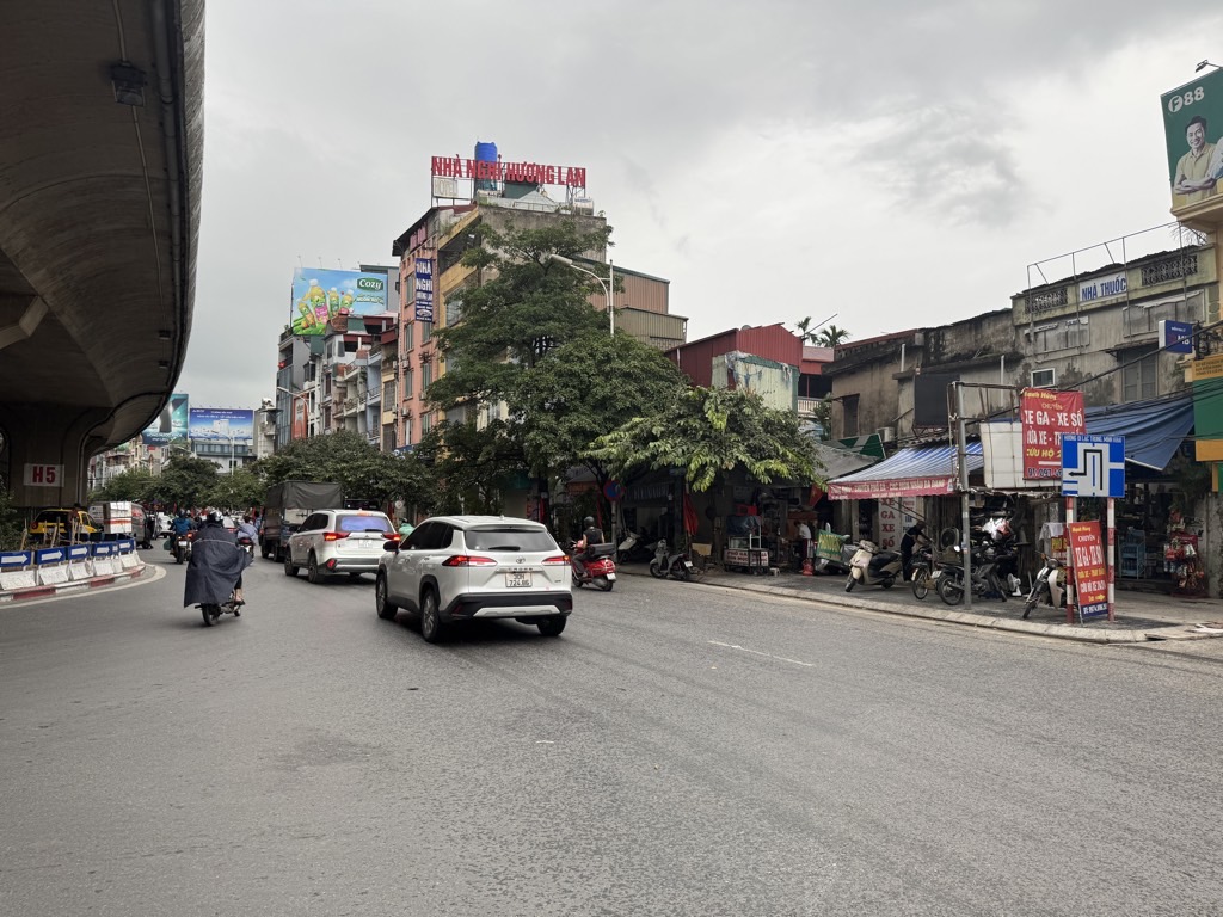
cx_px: 612
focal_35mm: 24
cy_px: 458
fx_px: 848
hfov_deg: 71.6
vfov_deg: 56.8
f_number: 1.78
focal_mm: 6.76
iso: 80
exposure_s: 1/287
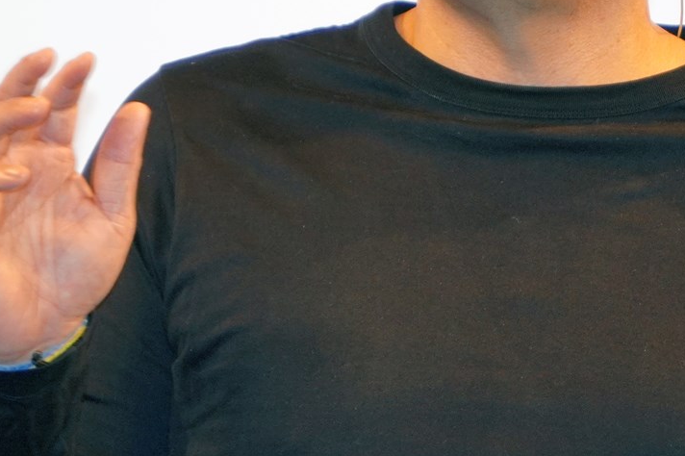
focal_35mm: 850
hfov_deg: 2.4
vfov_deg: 1.6
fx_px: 16165
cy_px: 88
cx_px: 490
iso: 800
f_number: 6.3
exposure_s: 1/100
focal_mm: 210
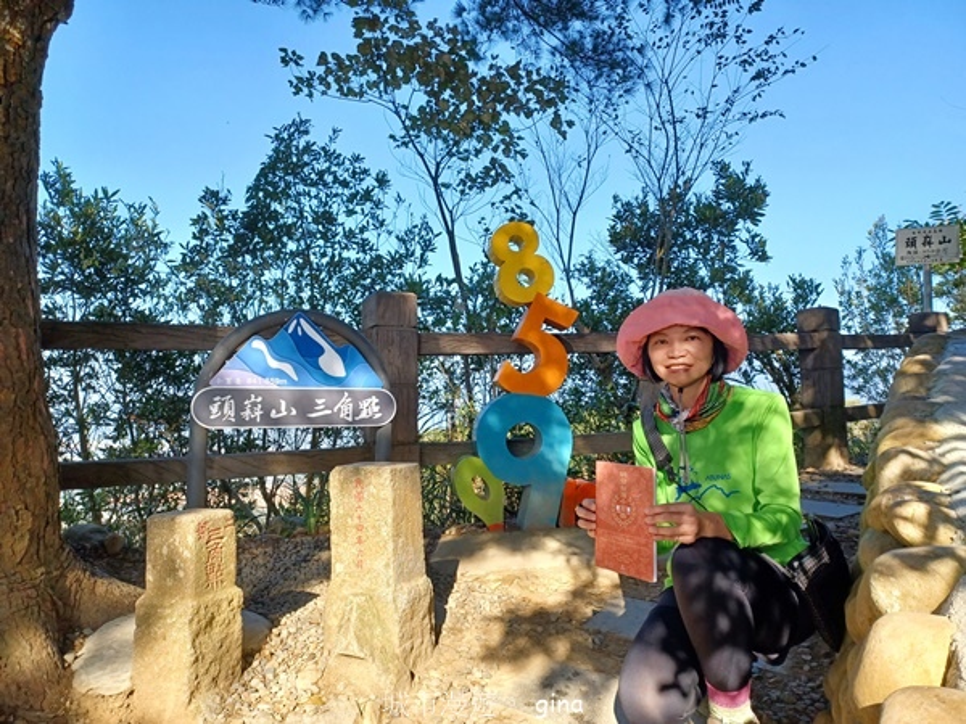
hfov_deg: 69.4
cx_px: 483
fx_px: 698
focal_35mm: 25
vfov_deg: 54.9
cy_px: 362
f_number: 1.8
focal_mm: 4.6
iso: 32
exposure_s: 1/204
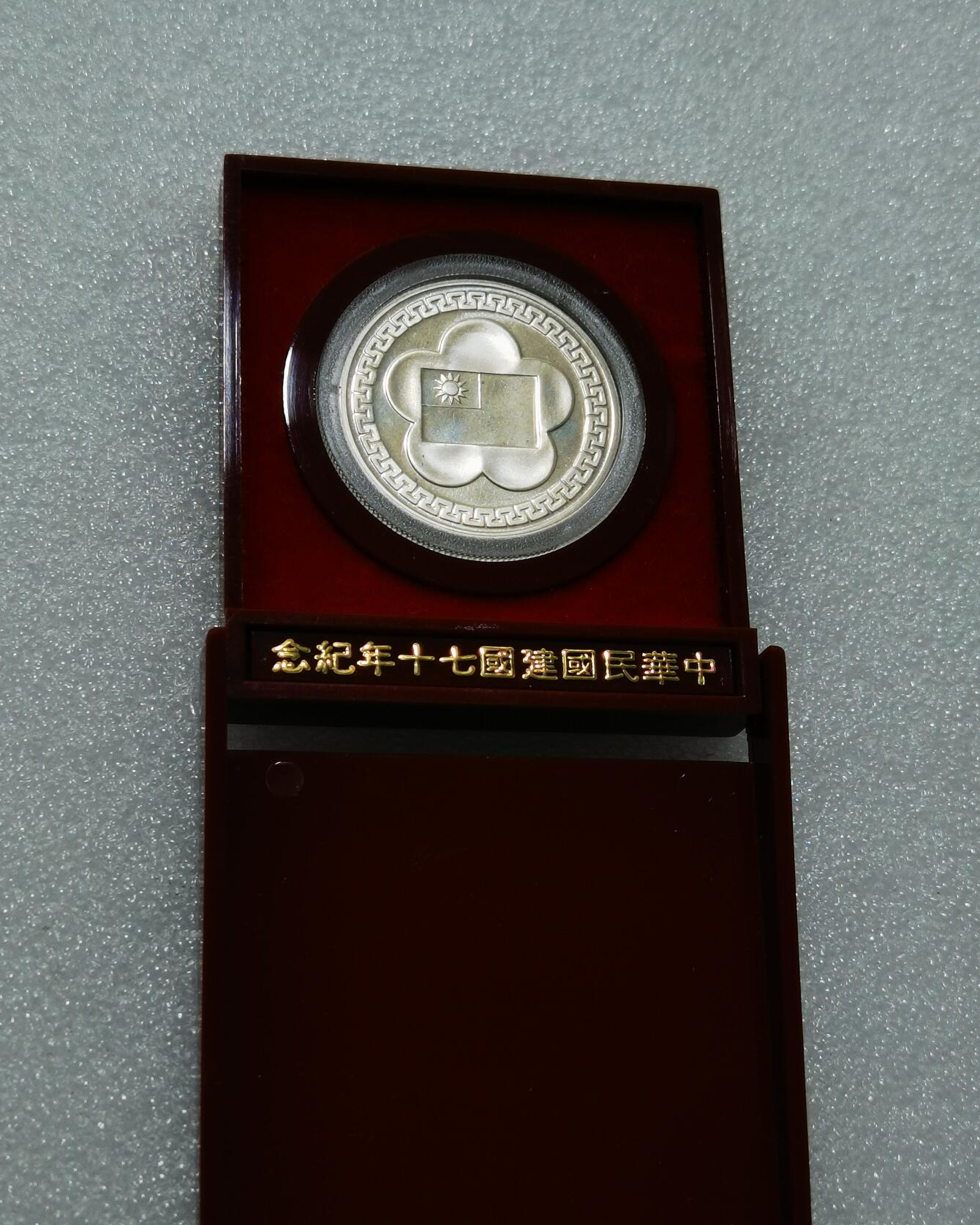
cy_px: 656
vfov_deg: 29.6
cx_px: 489
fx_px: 2320
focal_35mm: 64
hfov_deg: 23.8
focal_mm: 6.67
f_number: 1.9
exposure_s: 1/168
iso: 50
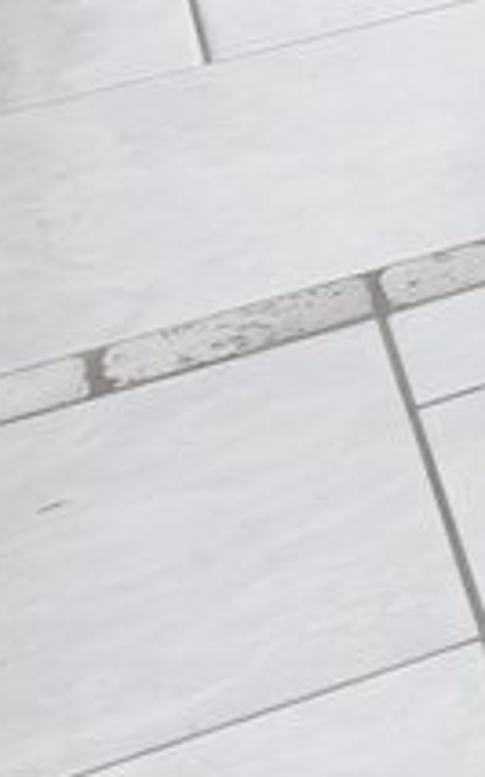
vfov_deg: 9.9
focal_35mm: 156
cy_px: -1592
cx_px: 2895
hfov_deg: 5.1
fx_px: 3298
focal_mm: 10.6
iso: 200
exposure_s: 1/8
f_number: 8
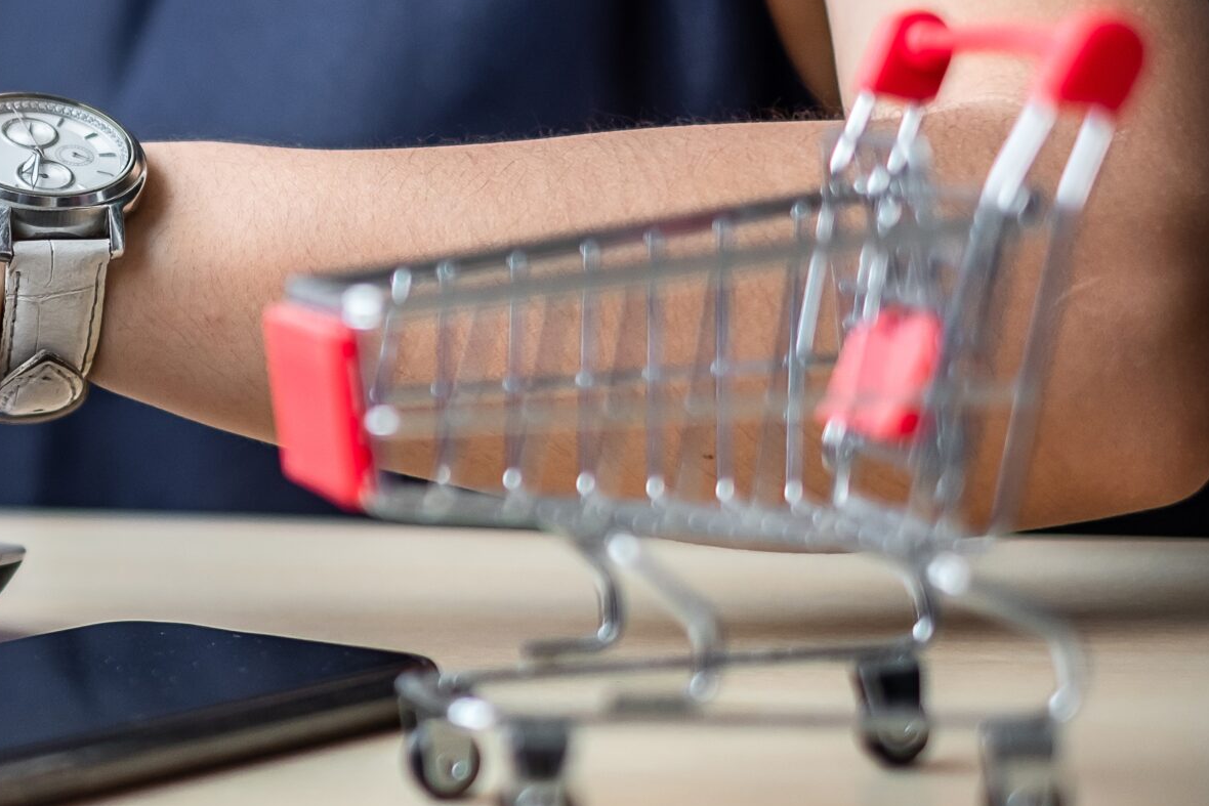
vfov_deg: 11.9
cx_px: -96
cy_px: 284
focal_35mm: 115
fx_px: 3862
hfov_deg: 17.2
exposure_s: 1/950
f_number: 1.8
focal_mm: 35
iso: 200
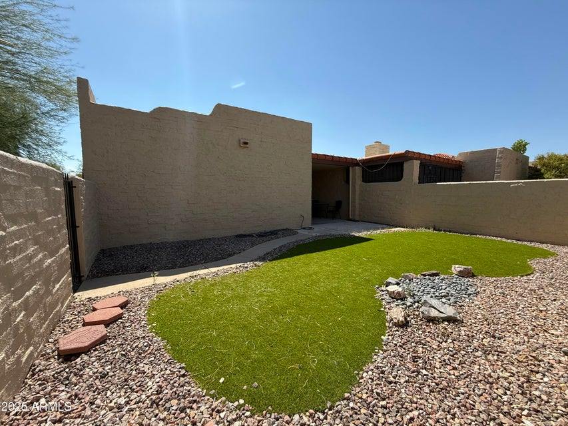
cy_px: 213
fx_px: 230
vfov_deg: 85.7
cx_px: 284
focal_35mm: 14
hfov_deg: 102.1
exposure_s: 1/1167
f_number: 2.2
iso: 64
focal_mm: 2.22
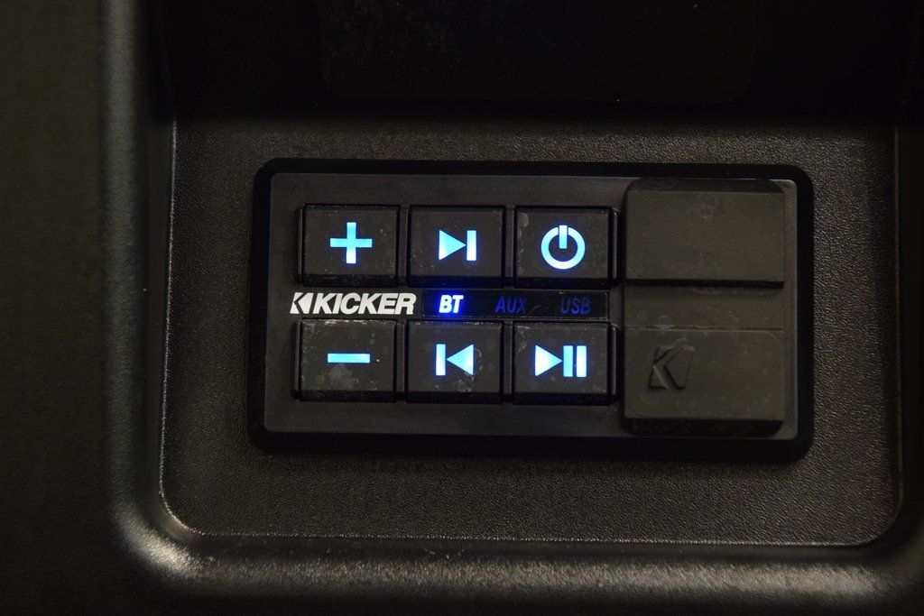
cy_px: 308
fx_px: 2695
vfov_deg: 13.0
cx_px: 462
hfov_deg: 19.5
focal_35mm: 105
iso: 1600
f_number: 5
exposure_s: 1/30
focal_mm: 70
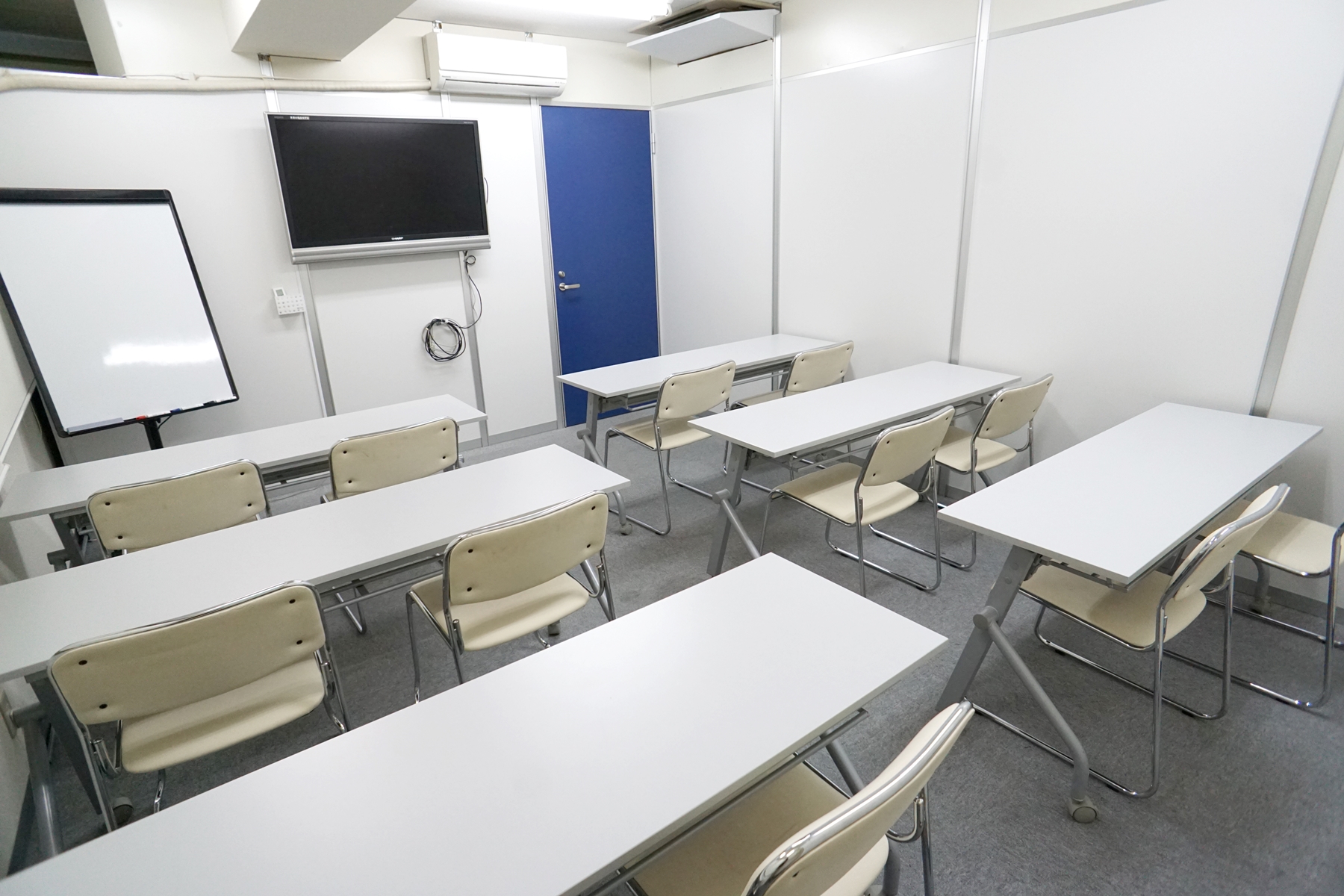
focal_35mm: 24
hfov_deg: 73.7
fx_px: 896
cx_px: 672
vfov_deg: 53.1
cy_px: 448
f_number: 4
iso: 1600
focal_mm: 16
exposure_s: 1/160
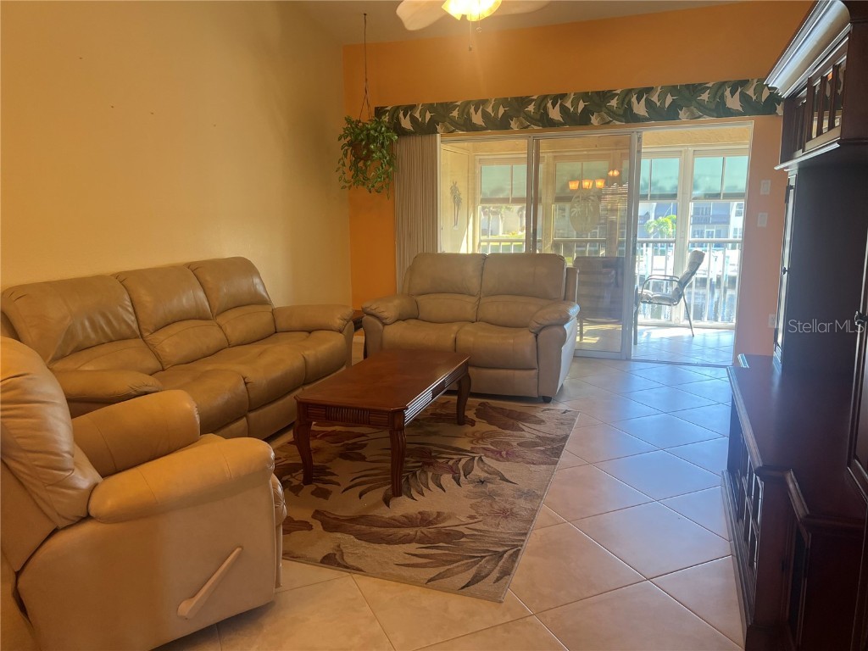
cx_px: 434
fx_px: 652
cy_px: 326
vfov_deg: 53.1
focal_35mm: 26
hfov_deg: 67.3
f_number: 1.5
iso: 125
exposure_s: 1/120
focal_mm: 5.7
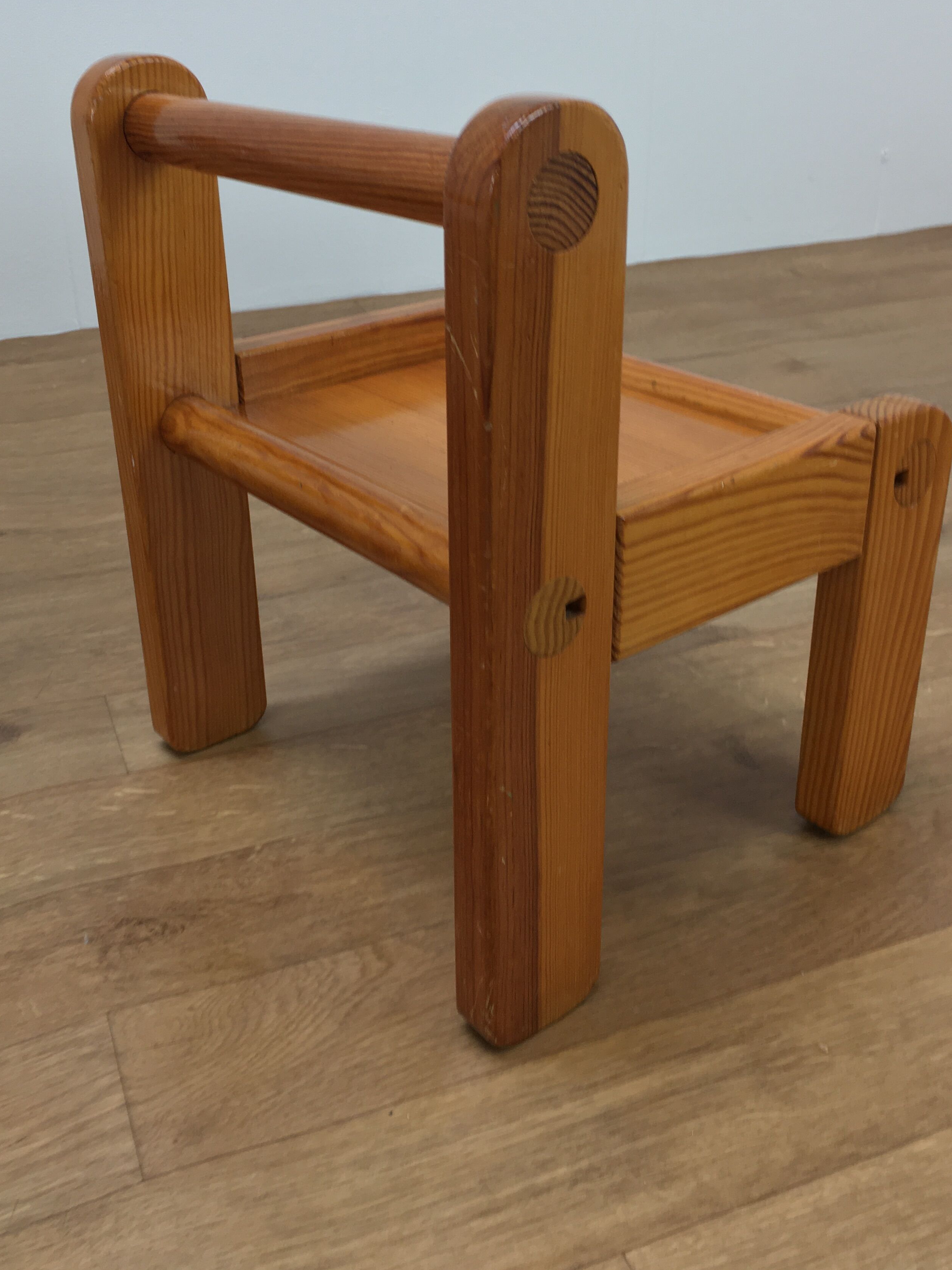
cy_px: 520
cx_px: 440
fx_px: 1283
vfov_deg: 52.3
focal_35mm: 35
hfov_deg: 40.7
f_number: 2.2
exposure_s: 1/33
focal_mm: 4.15
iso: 32
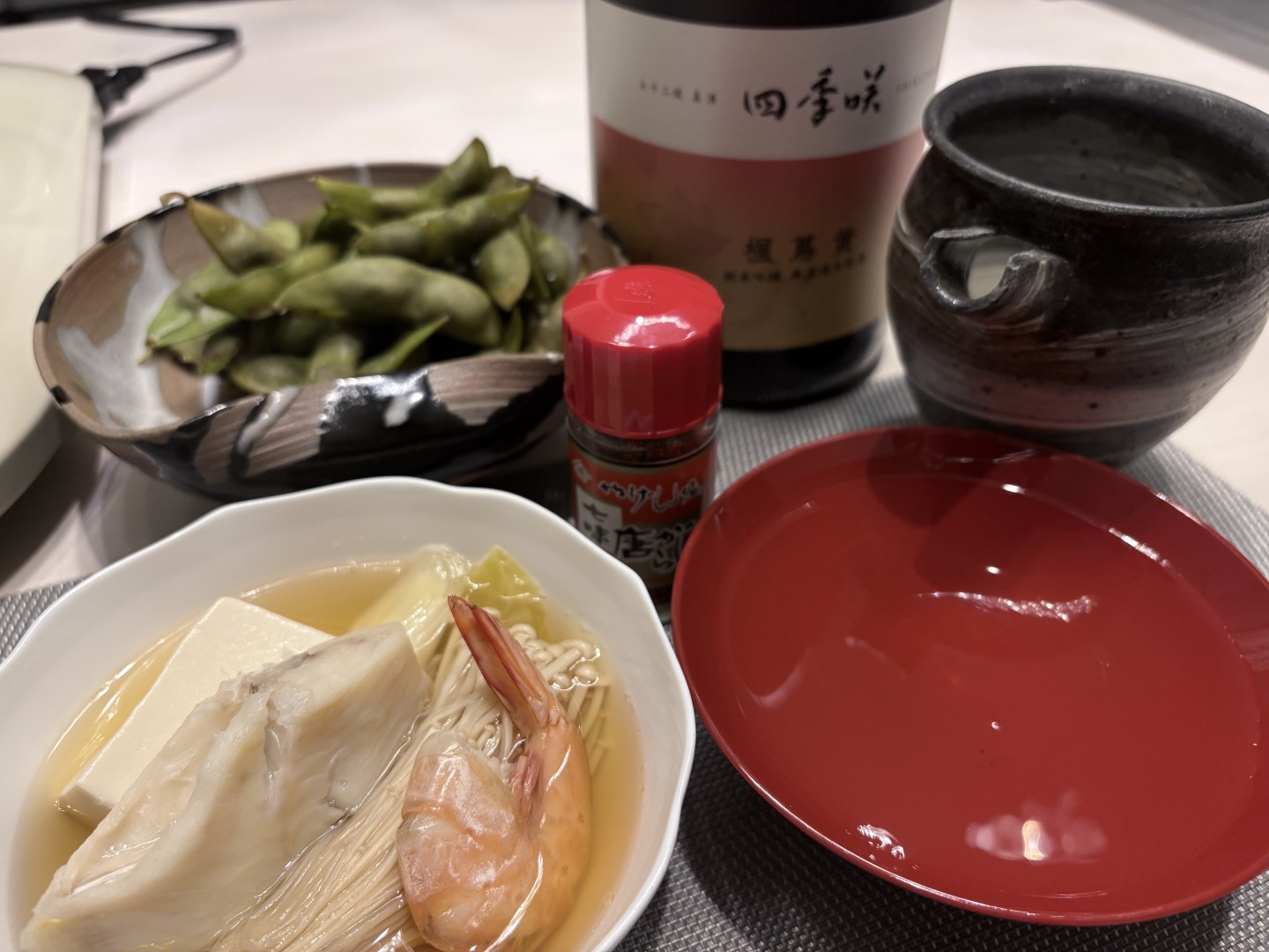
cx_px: 634
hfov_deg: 67.3
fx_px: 953
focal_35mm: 26
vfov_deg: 53.1
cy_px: 476
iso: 100
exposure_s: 1/60
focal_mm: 5.96
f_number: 1.6
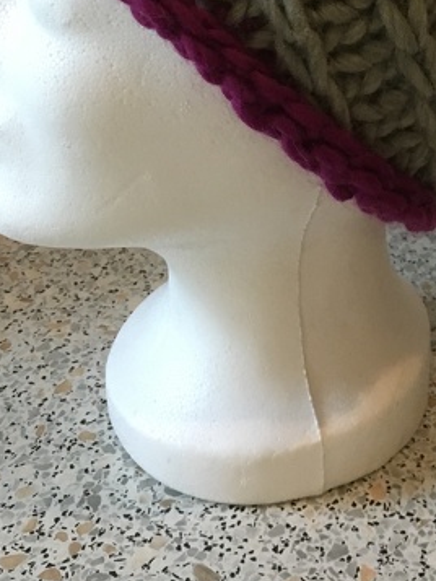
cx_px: 319
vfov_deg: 28.0
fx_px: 1091
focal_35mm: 65
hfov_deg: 22.4
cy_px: 0
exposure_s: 1/33
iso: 250
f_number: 2.2
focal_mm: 4.15
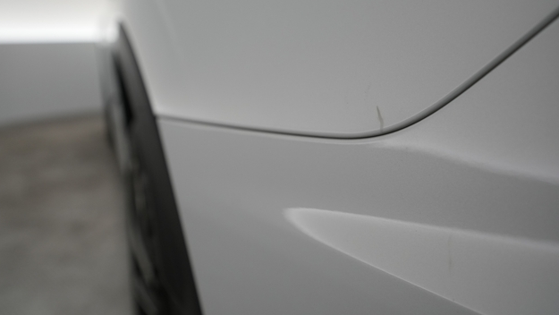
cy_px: 149
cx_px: 284
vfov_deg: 39.0
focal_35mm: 30
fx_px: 445
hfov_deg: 64.3
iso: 1000
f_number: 4.5
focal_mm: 28
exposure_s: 1/100
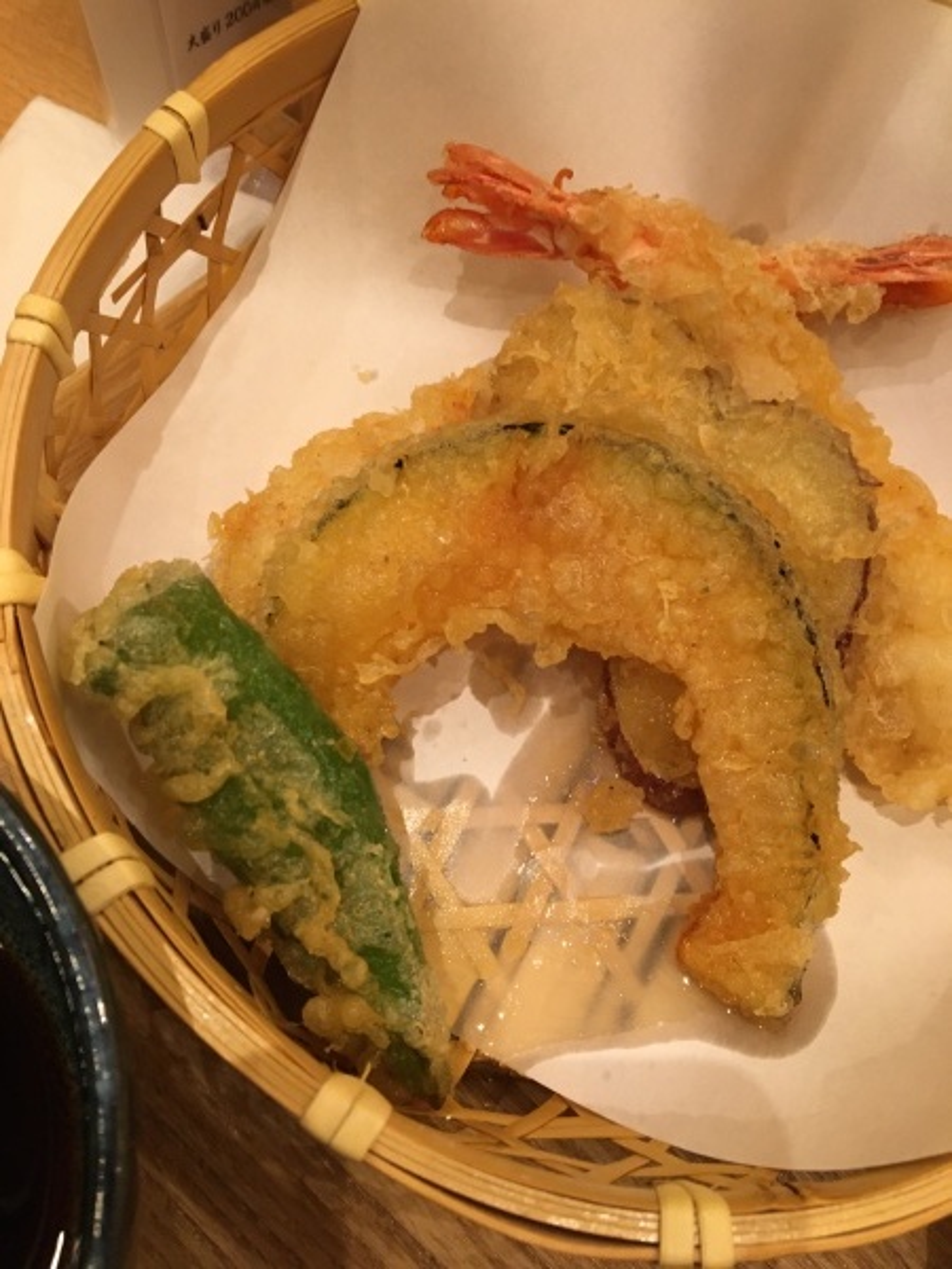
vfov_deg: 61.7
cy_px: 634
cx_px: 476
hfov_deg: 48.2
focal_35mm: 29
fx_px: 1063
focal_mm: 4.15
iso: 160
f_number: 2.2
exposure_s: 1/33
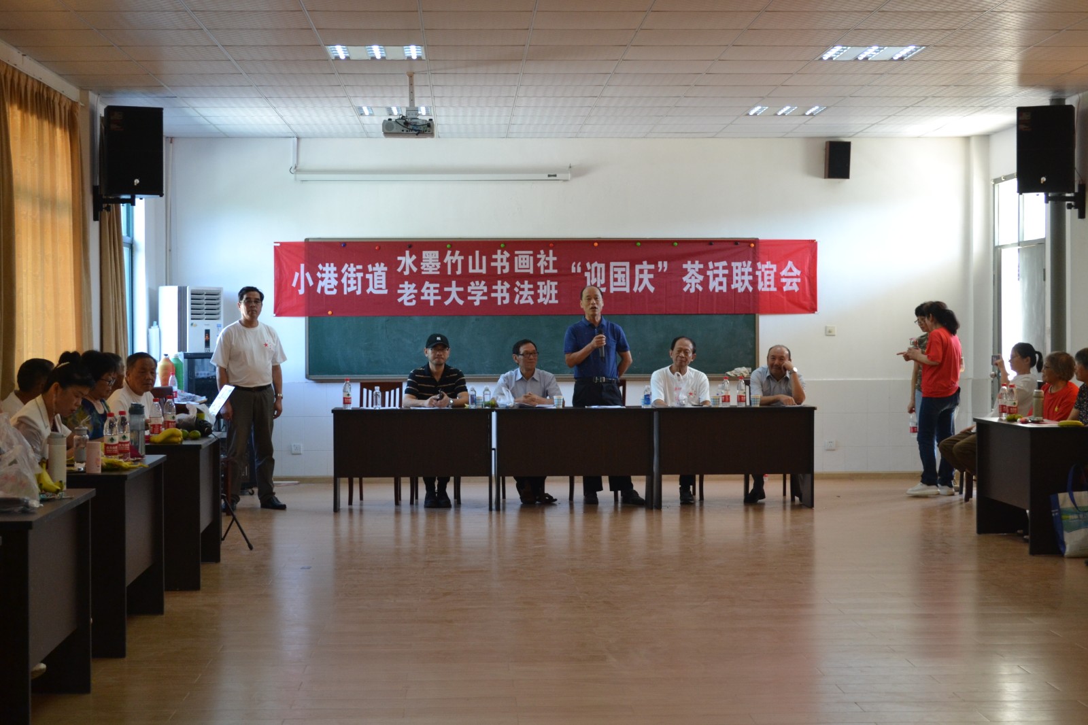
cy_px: 362
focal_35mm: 60
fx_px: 1813
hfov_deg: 33.4
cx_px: 544
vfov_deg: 22.6
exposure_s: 1/60
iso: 1000
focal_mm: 40
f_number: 5.3
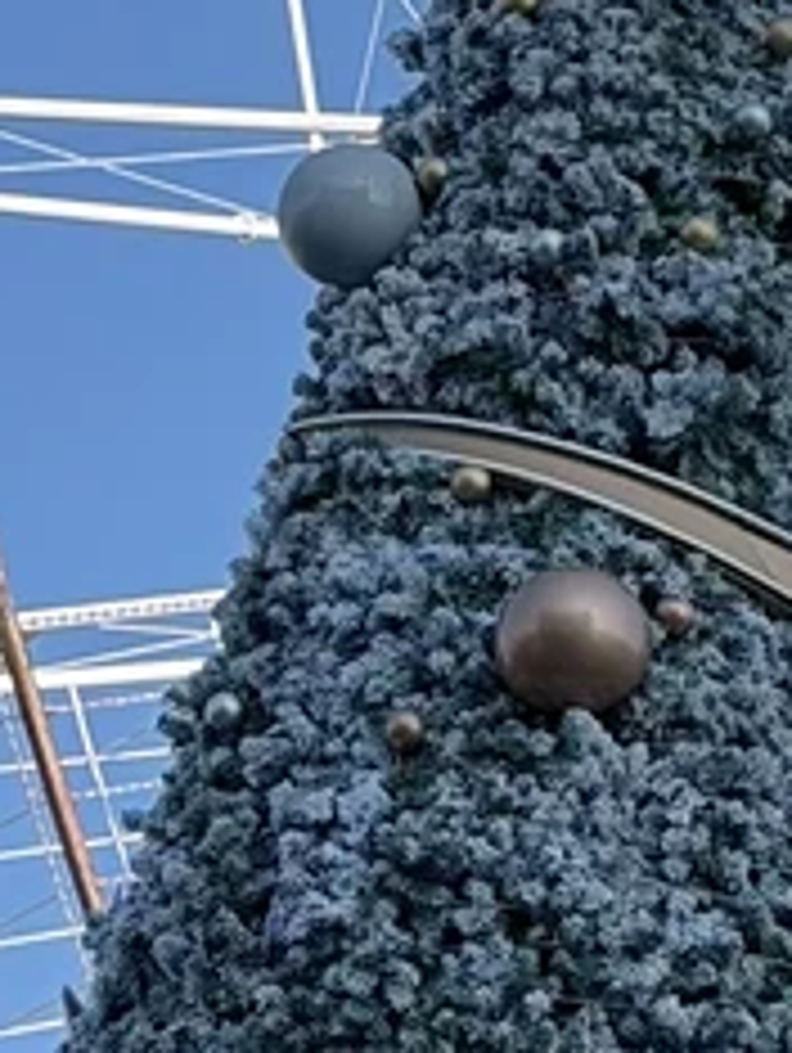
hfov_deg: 5.0
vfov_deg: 6.7
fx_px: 8983
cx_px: 801
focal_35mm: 295
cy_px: 1148
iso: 100
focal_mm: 6.76
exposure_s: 1/2494
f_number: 1.78
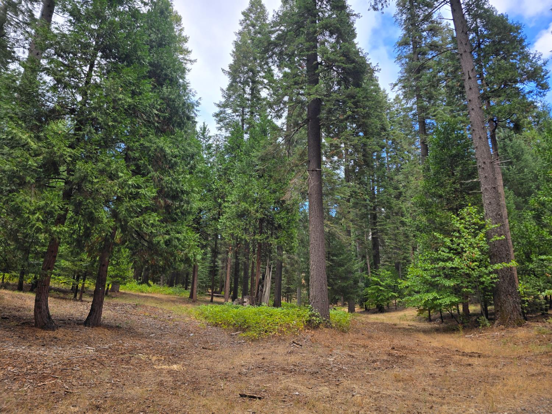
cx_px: 276
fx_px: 367
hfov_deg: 73.9
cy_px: 207
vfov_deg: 58.9
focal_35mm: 23
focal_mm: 6.3
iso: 20
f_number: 1.7
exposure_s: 1/180
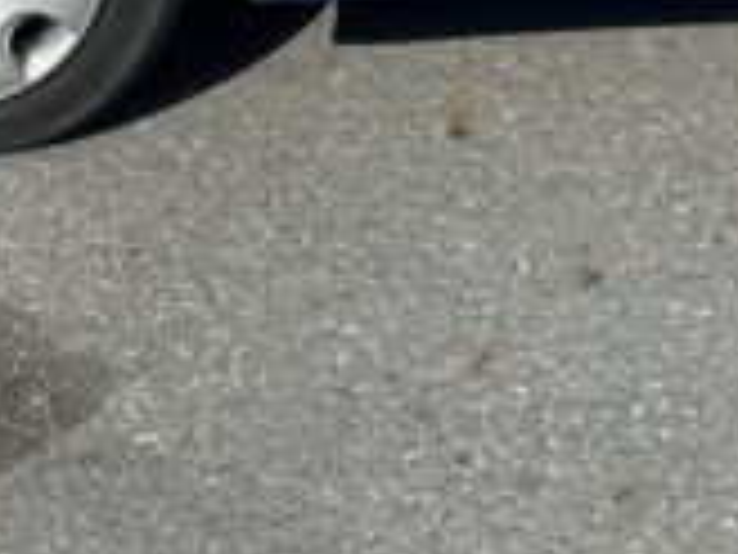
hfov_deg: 16.0
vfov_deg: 11.8
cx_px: 950
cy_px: -423
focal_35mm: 117
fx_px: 2494
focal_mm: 6.86
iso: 80
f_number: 1.78
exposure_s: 1/5848
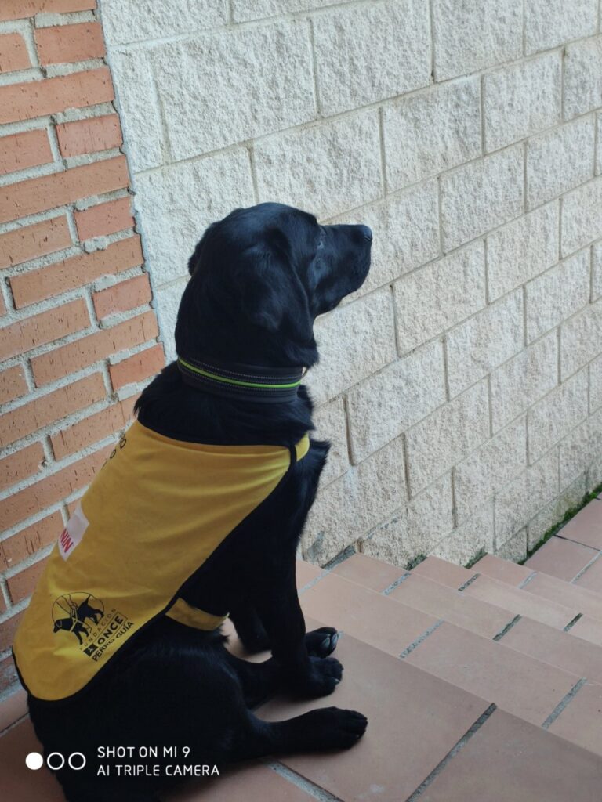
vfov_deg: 65.3
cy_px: 401
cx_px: 301
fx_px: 626
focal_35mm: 27
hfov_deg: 51.4
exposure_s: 1/100
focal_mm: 4.75
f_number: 1.75
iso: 365
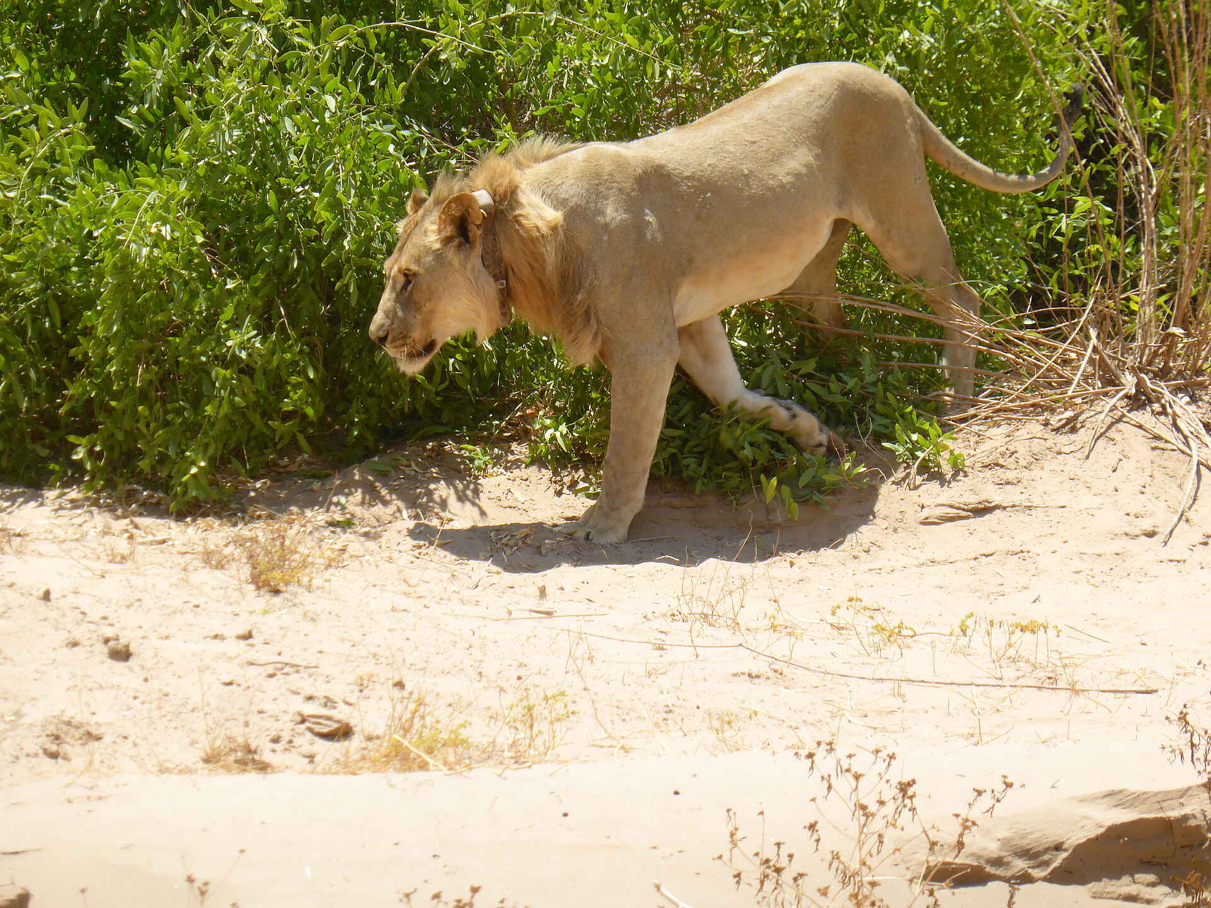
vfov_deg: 4.7
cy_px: 454
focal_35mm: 318
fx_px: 11125
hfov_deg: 6.2
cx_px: 606
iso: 100
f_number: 5.9
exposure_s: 1/250
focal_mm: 51.5
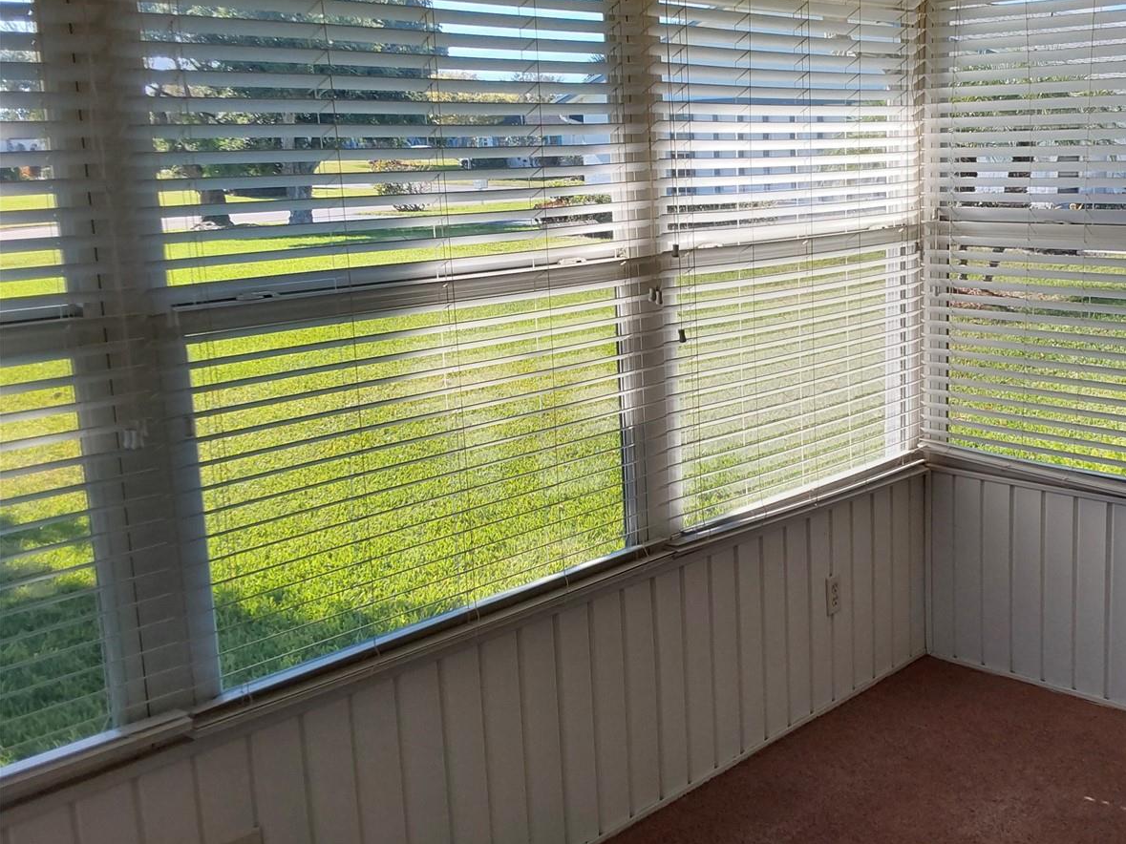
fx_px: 1236
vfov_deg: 37.6
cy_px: 356
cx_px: 763
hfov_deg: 48.1
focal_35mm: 38
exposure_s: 1/474
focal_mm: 2.91
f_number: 1.9
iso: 50
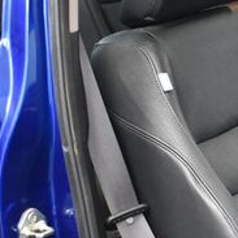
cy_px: 164
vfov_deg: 16.2
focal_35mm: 107
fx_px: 832
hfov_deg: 15.3
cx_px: 332
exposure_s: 1/80
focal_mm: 18
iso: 3200
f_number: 3.5
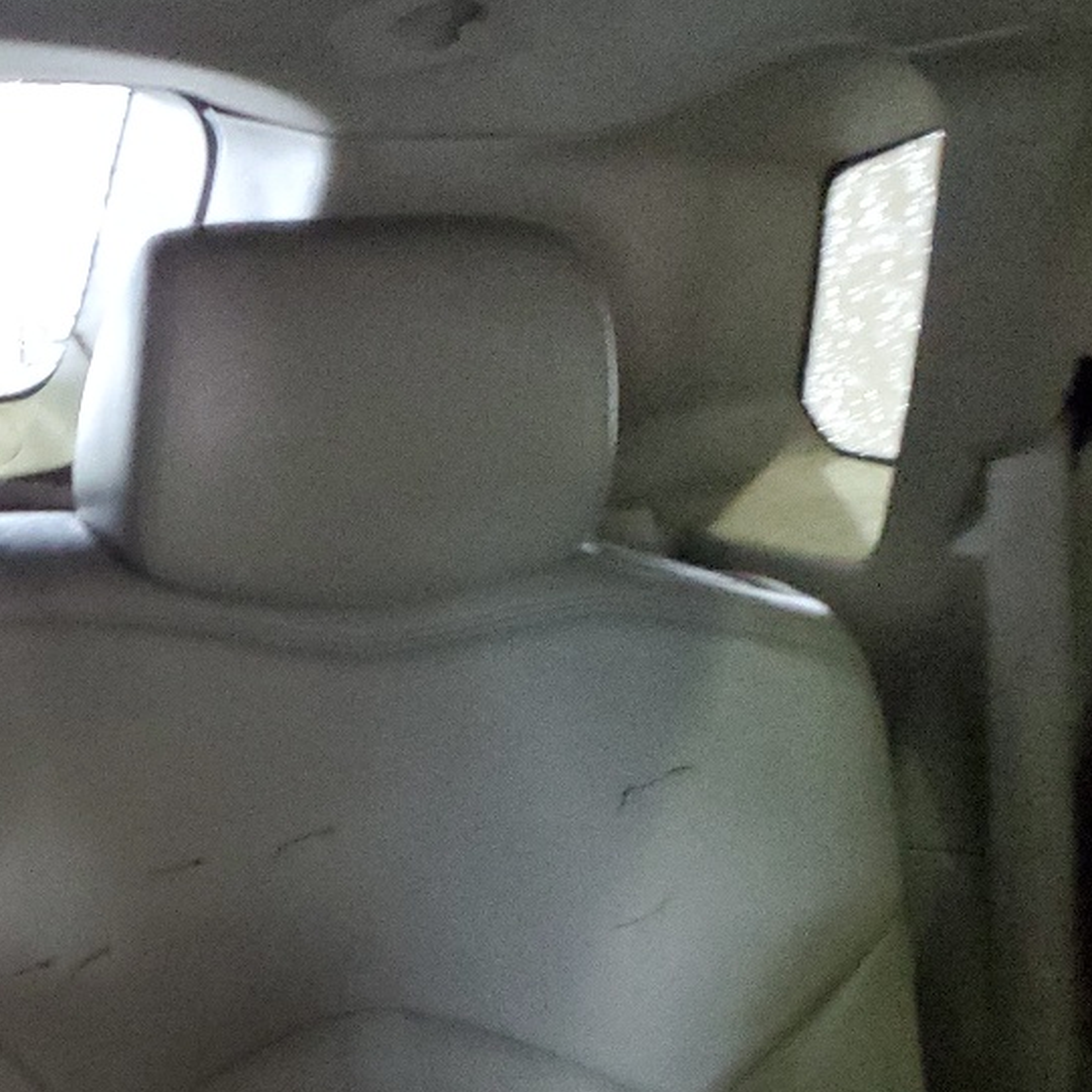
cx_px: -392
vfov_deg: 24.9
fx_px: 2427
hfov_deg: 22.3
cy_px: 904
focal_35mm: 68
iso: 606
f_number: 1.5
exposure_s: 1/15
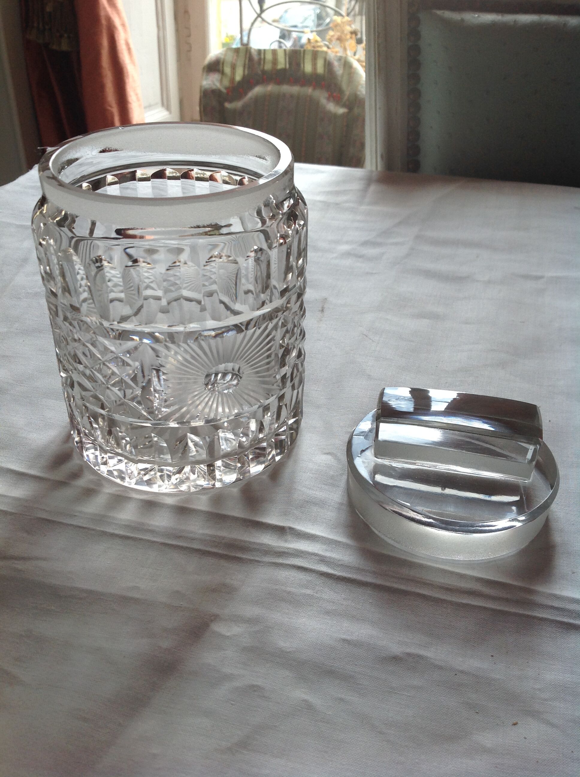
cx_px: 290
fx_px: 784
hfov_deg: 40.6
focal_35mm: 35
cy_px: 388
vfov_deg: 52.7
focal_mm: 4.28
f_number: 2.4
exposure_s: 1/162
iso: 50
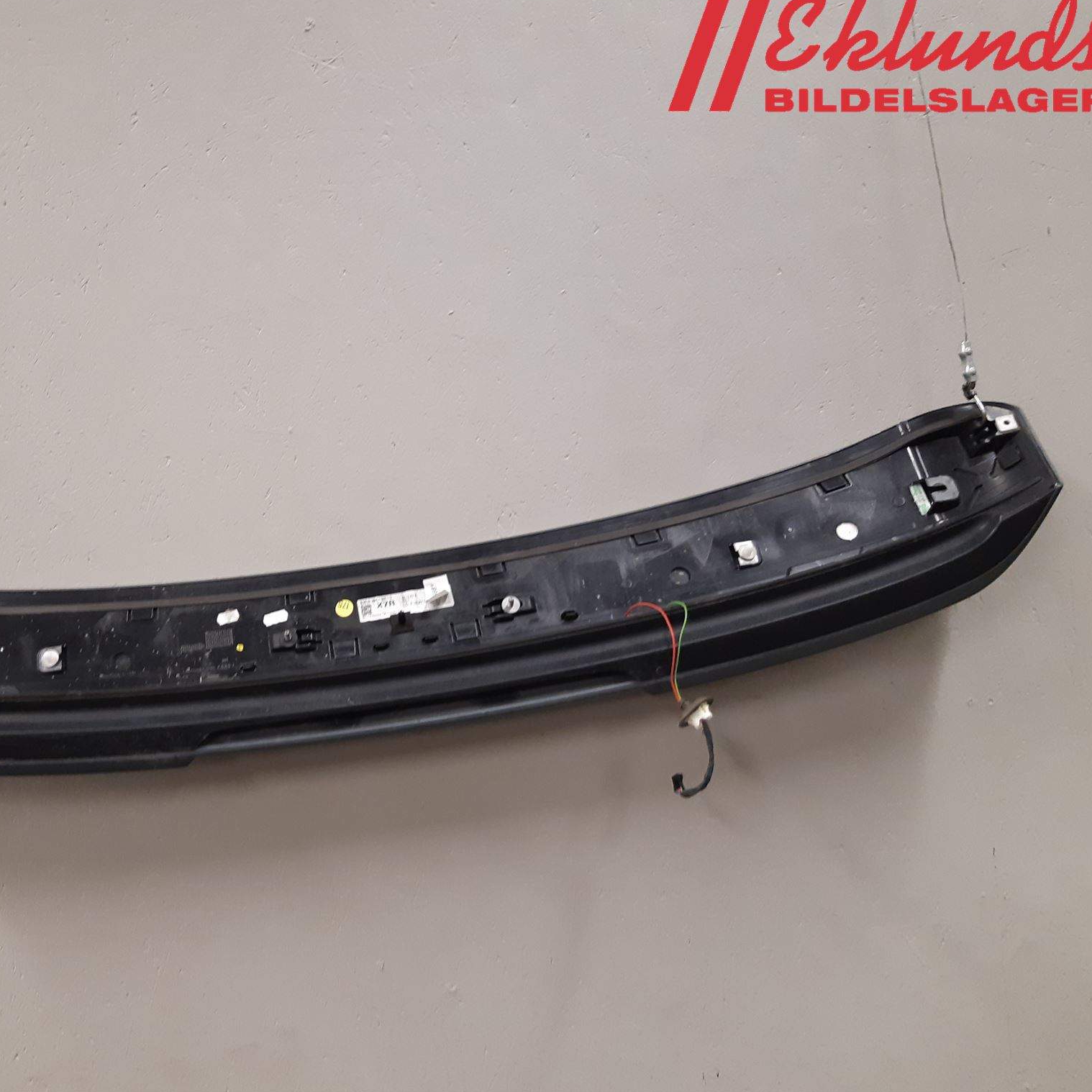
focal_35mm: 31
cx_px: 373
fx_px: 1106
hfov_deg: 51.7
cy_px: 542
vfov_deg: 52.5
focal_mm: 3.93
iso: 200
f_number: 1.7
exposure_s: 1/60
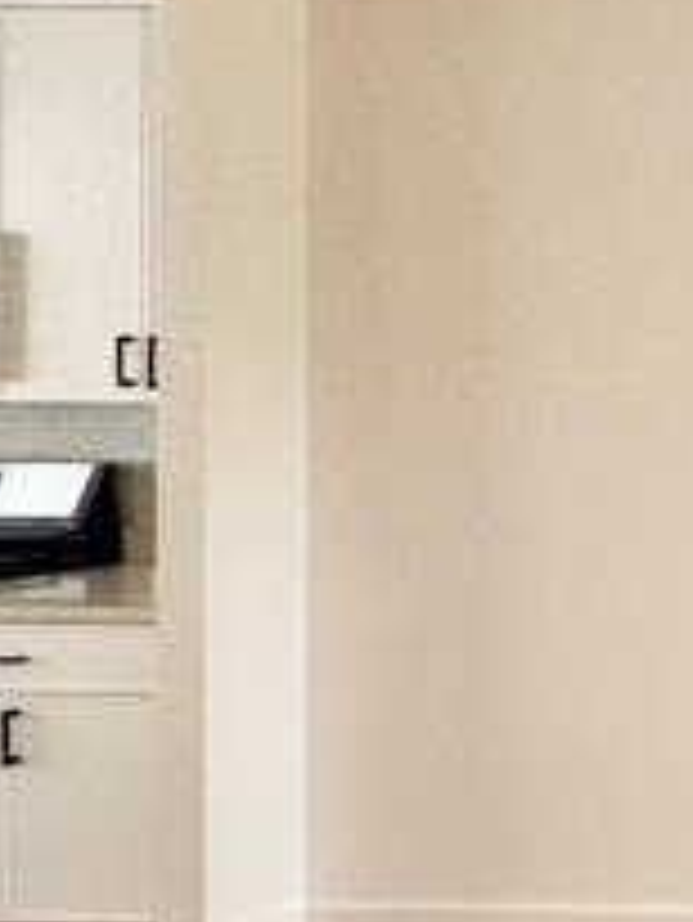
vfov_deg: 27.6
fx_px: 1867
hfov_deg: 10.6
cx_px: 2228
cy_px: 292
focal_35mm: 70
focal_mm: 2.22
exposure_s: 1/488
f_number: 2.2
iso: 40
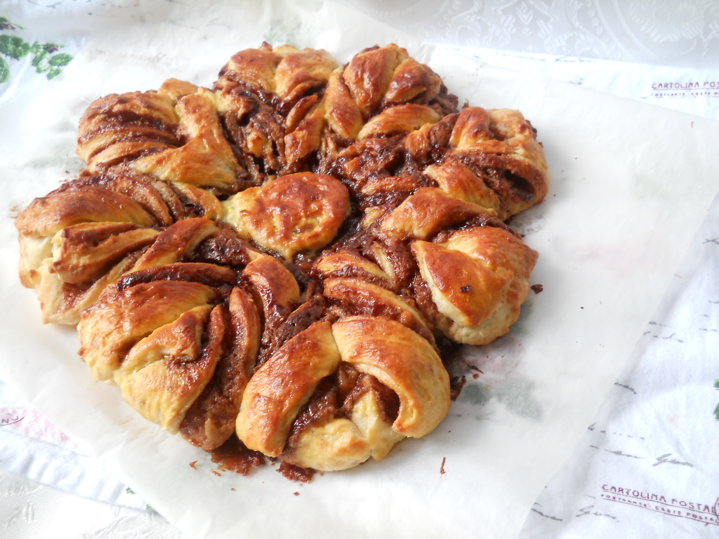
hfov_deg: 45.8
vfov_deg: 35.1
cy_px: 270
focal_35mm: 41
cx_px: 360
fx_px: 852
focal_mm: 6.72
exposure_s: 1/30
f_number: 3.1
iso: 250
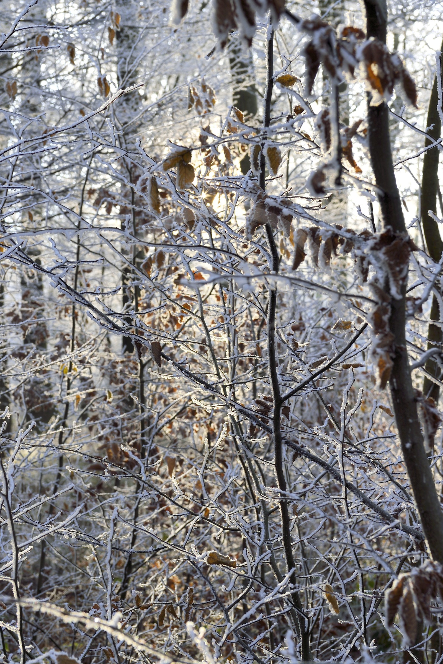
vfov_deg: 28.8
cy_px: 332
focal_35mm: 70
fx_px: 1292
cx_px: 222
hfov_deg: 19.5
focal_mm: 70
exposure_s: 1/125
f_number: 10
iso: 200
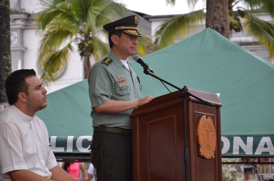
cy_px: 90
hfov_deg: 13.1
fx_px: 1196
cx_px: 137
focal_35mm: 158
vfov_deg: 8.7
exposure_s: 1/125
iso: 280
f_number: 5.6
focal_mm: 105
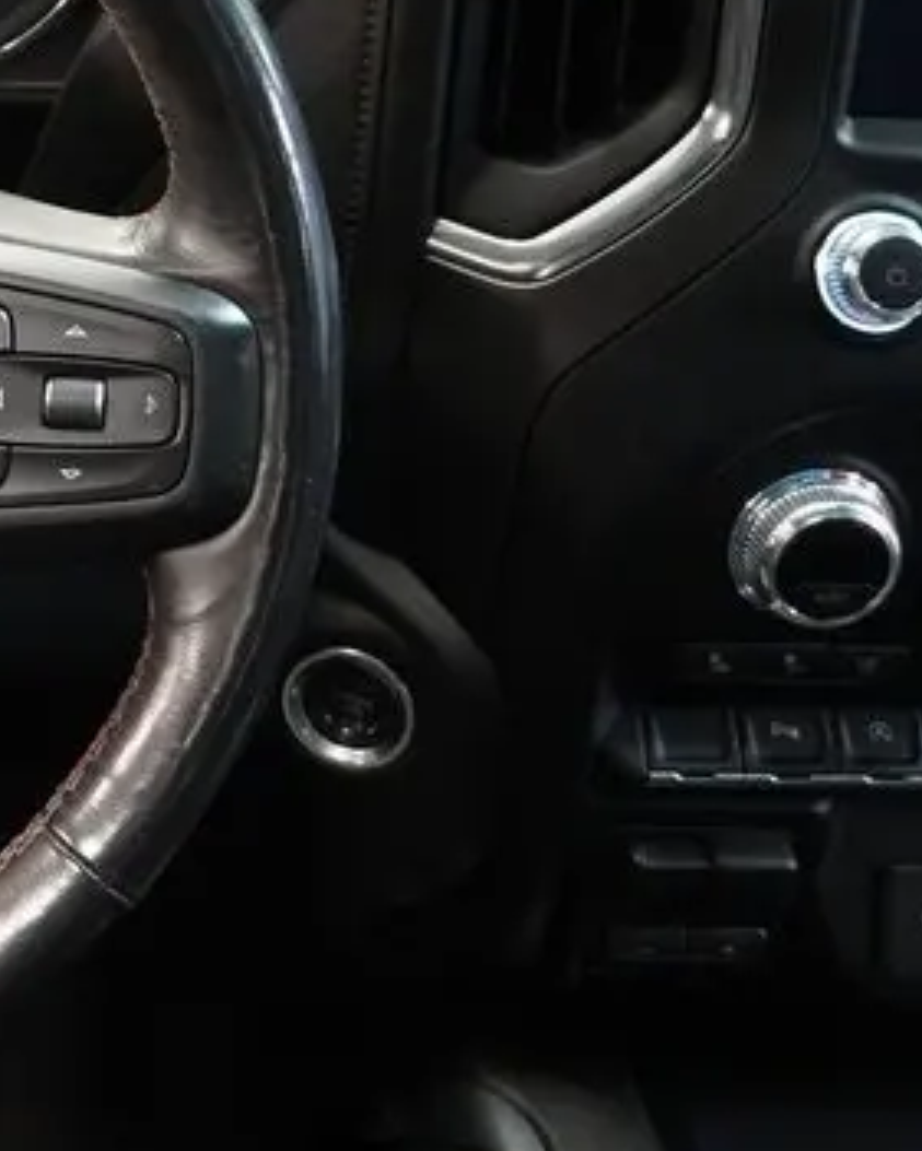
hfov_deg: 15.1
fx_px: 3217
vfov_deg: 20.1
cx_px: -476
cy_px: 287
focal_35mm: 94
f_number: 4
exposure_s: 1/25
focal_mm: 23
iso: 6400
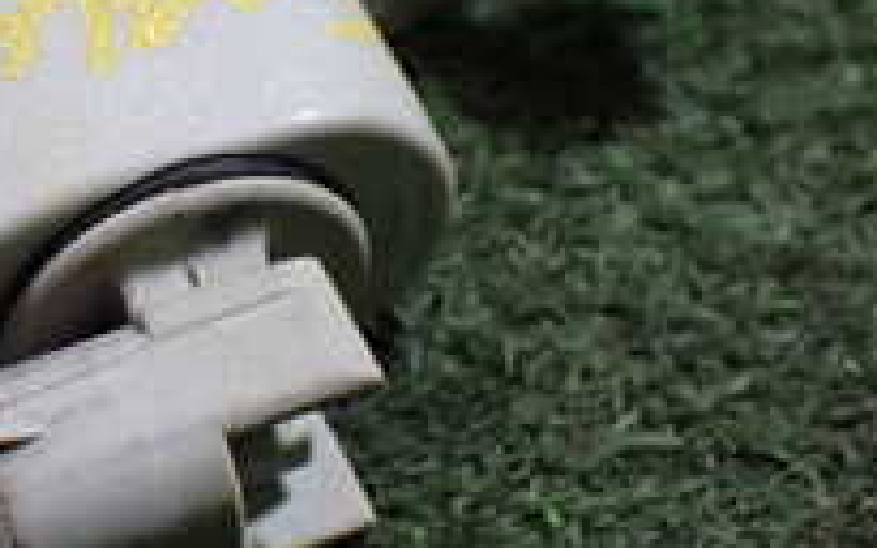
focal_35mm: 93
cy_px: 223
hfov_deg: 21.3
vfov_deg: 14.0
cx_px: -68
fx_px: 2222
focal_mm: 5.4
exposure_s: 1/125
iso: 640
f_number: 2.3
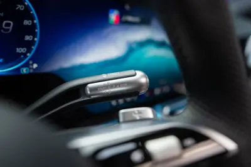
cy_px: 84
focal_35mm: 33
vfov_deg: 39.9
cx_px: 126
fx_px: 230
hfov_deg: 57.3
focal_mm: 33
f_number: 2.8
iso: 640
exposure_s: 1/50
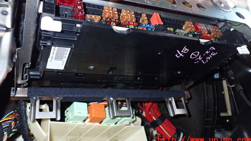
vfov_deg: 35.4
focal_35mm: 33
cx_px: 126
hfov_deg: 59.5
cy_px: 51
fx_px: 220
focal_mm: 5.4
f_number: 6.3
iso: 500
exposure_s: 1/30
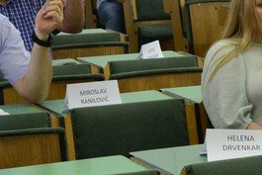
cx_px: 297
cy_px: -9
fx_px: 1107
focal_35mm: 152
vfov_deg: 9.0
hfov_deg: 13.2
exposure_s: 1/160
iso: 4000
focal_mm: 48
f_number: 6.3
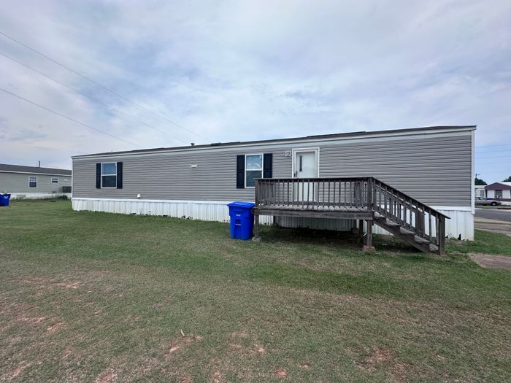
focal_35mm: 14
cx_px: 256
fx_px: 207
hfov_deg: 102.1
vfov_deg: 85.7
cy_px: 192
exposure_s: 1/1855
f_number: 2.2
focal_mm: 2.22
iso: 50
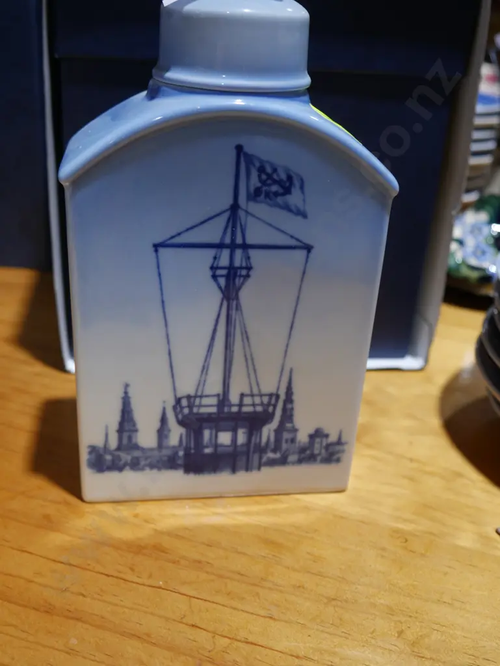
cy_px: 333
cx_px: 250
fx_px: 731
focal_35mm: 38
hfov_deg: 37.8
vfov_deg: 49.0
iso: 320
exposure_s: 1/60
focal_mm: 19
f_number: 4.1
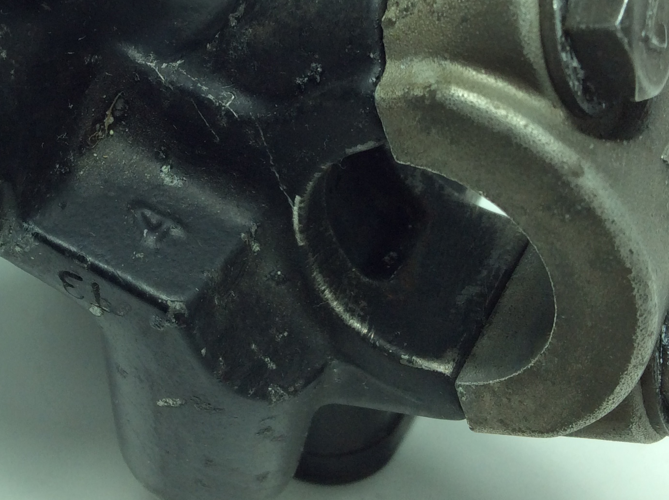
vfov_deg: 23.9
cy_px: 84
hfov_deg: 31.7
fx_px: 1158
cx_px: 182
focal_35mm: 60
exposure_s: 1/298
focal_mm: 3.3
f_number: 2.4
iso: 32
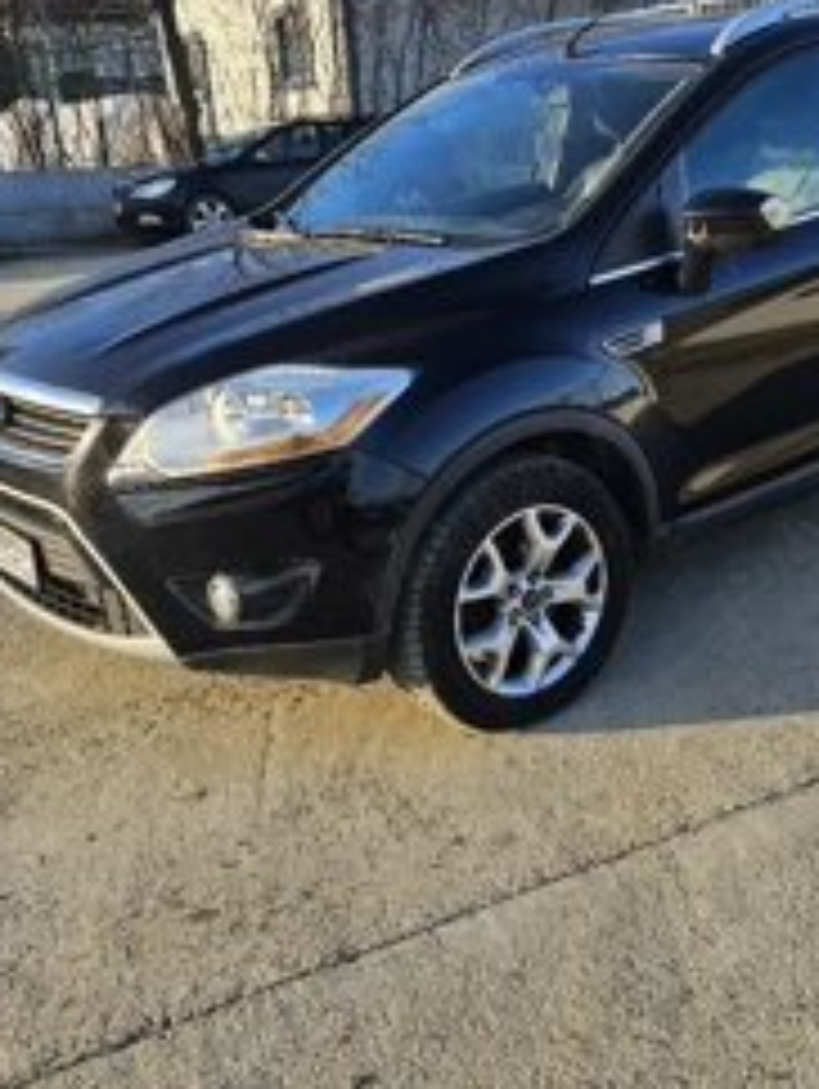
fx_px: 1197
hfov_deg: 37.0
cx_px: 594
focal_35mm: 38
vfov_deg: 48.9
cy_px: 558
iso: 25
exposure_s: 1/345
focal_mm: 5.4
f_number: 1.8
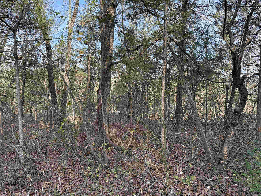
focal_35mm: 24
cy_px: 98
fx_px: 181
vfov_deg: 56.8
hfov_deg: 71.6
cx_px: 130
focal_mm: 6.76
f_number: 1.78
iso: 100
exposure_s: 1/589
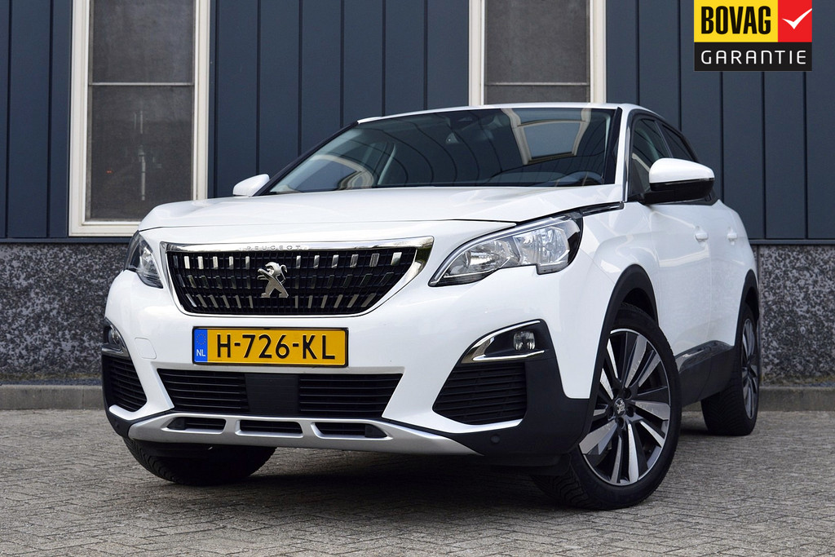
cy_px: 278
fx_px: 1322
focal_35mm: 57
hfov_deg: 35.0
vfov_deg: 23.8
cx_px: 418
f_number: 10
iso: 400
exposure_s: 1/250
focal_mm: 38
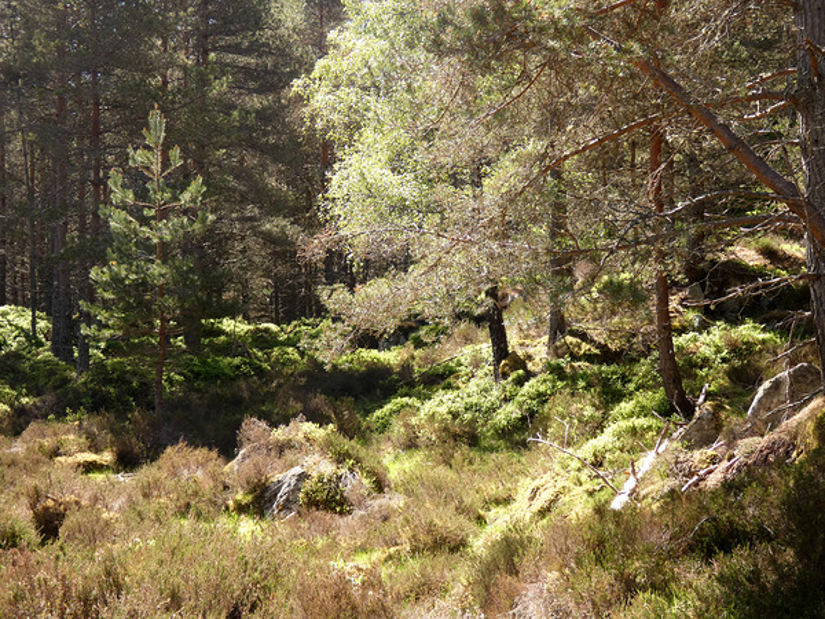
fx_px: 1382
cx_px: 412
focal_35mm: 58
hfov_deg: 33.2
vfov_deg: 25.2
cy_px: 310
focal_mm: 10.4
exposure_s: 1/125
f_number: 4.1
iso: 80
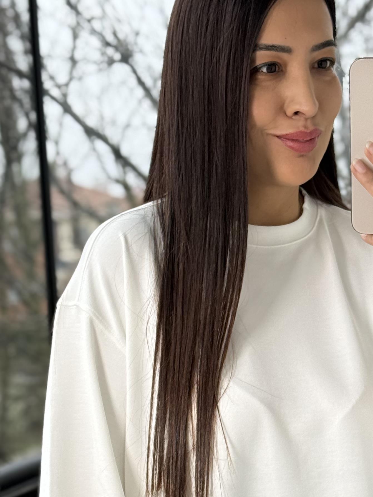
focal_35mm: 108
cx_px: 287
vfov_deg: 17.9
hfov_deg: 13.7
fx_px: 1552
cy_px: 448
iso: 80
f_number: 1.78
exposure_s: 1/242
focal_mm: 6.76
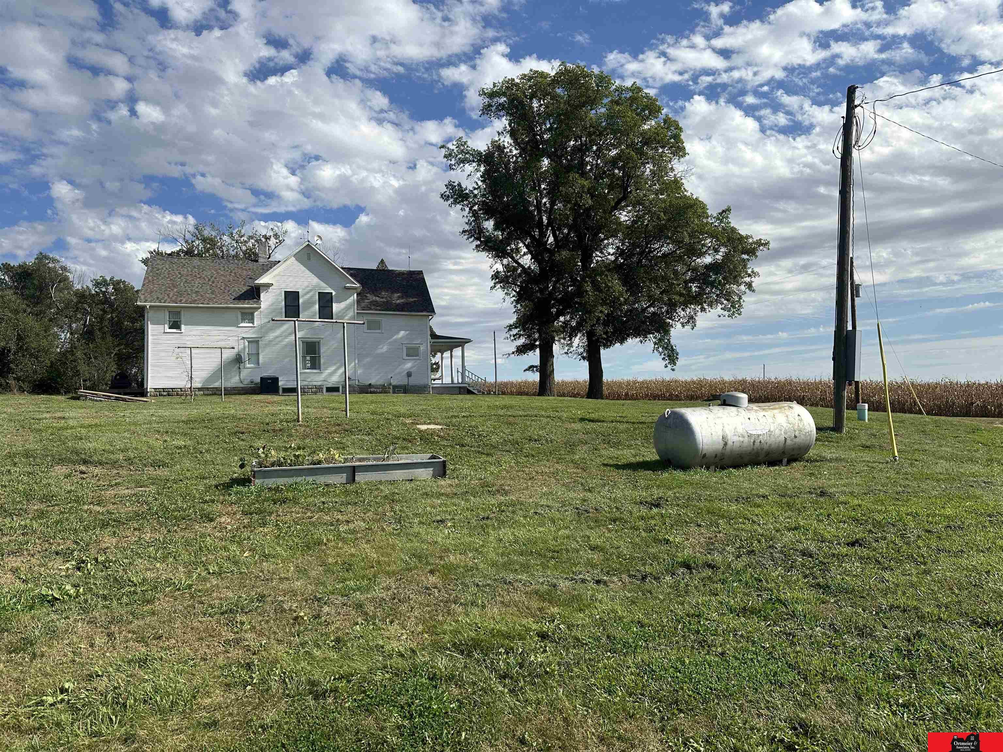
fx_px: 695
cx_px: 502
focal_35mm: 24
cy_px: 376
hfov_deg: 71.6
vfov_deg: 56.8
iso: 80
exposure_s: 1/7042
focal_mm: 6.86
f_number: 1.78
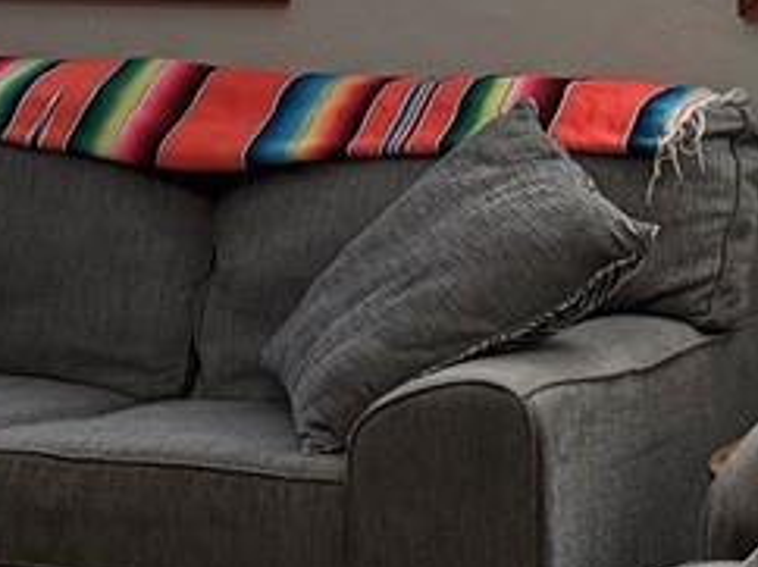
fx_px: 3478
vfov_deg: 9.1
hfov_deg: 12.3
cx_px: -41
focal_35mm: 159
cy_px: -241
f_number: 1.78
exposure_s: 1/120
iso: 320
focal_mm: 6.76
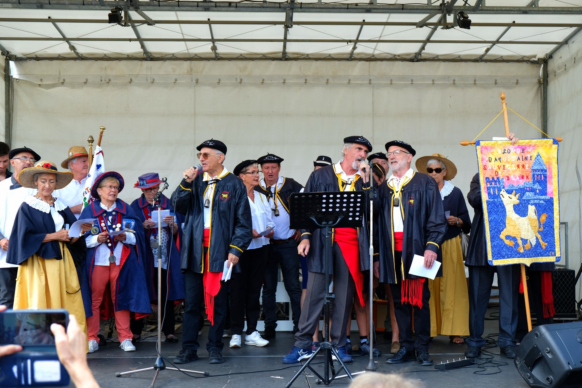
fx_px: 760
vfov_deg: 28.6
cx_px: 291
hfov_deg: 41.9
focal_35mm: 47
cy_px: 194
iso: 100
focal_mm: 31.5
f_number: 3.6
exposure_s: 1/160
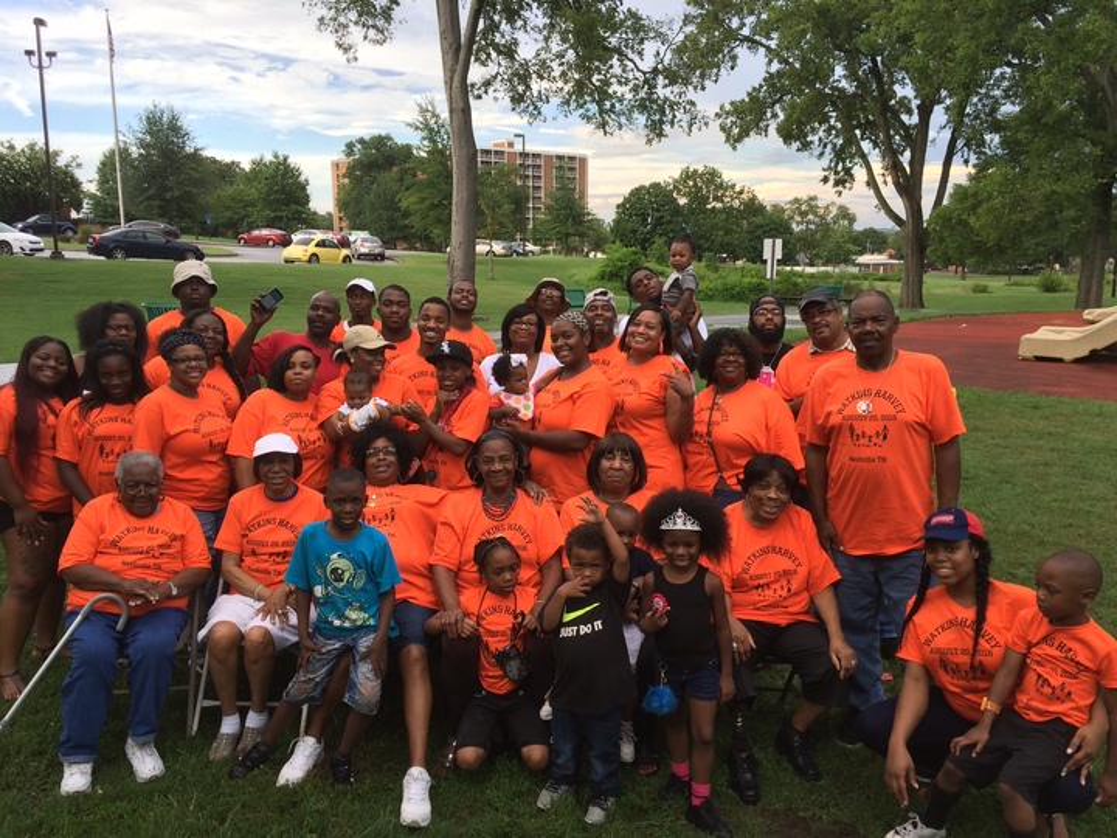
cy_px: 419
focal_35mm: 29
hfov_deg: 61.7
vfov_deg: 48.2
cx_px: 558
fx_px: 936
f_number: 2.2
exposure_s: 1/466
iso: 32
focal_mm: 4.15
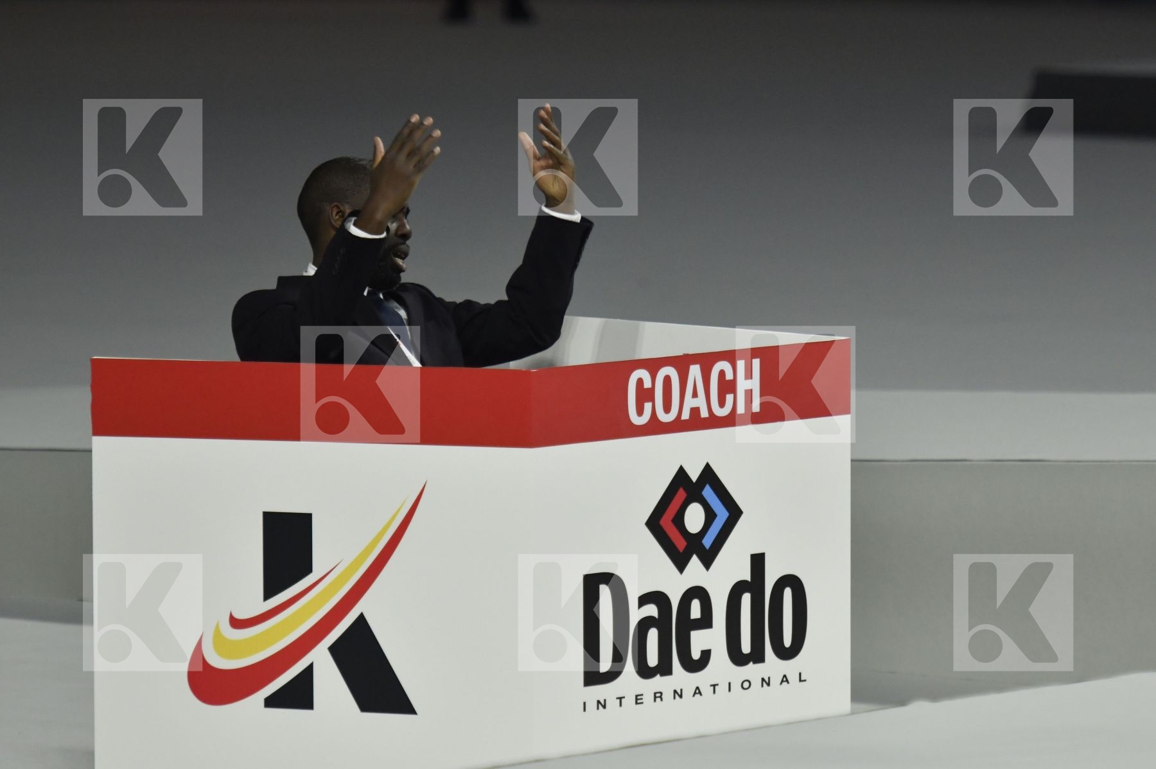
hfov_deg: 6.5
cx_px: 578
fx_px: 10109
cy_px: 384
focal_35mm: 315
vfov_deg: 4.4
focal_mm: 210
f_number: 4
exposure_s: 1/400
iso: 1250
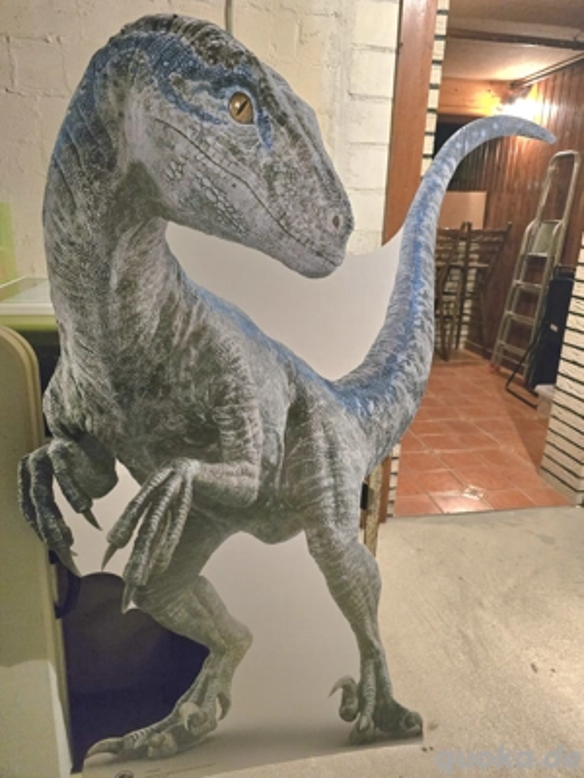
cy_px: 389
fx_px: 517
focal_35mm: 23
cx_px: 292
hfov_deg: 58.9
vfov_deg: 73.9
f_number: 1.7
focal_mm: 6.3
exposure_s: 1/100
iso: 2500
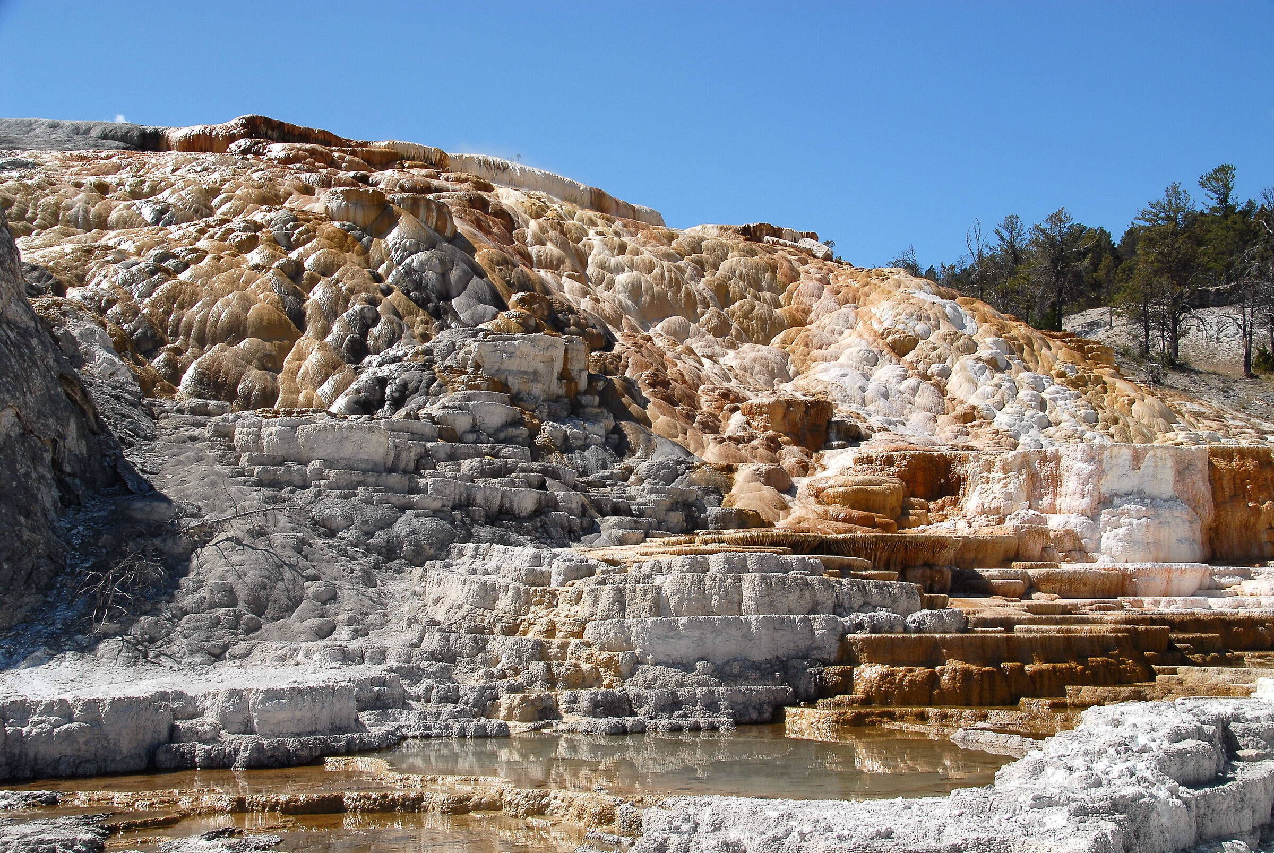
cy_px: 426
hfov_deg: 49.5
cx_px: 637
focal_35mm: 39
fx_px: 1382
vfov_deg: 34.3
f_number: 13
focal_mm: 26
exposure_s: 1/45
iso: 100
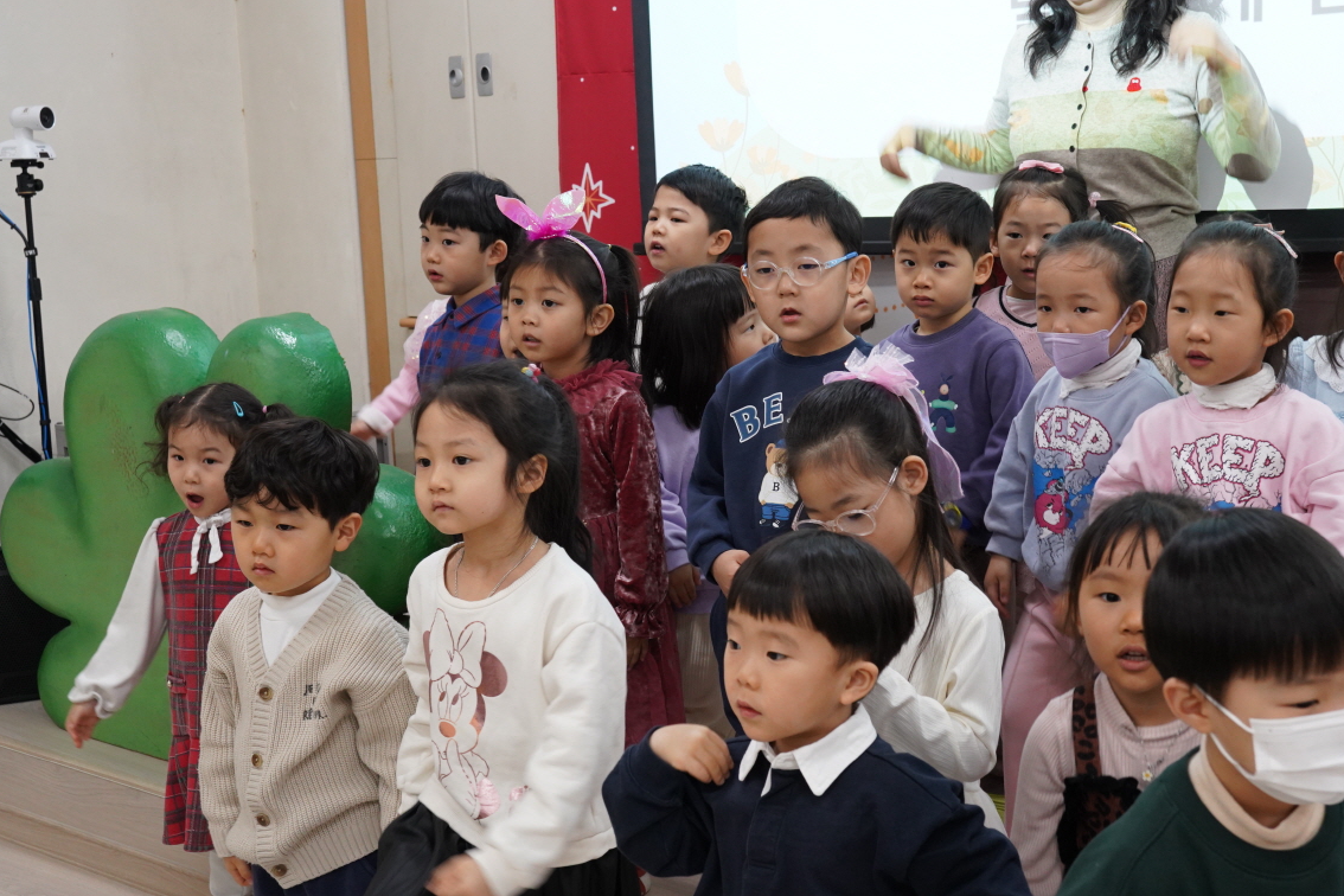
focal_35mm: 47
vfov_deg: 28.6
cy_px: 425
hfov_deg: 41.9
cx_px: 697
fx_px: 1755
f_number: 7.1
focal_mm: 41
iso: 2500
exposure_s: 1/80
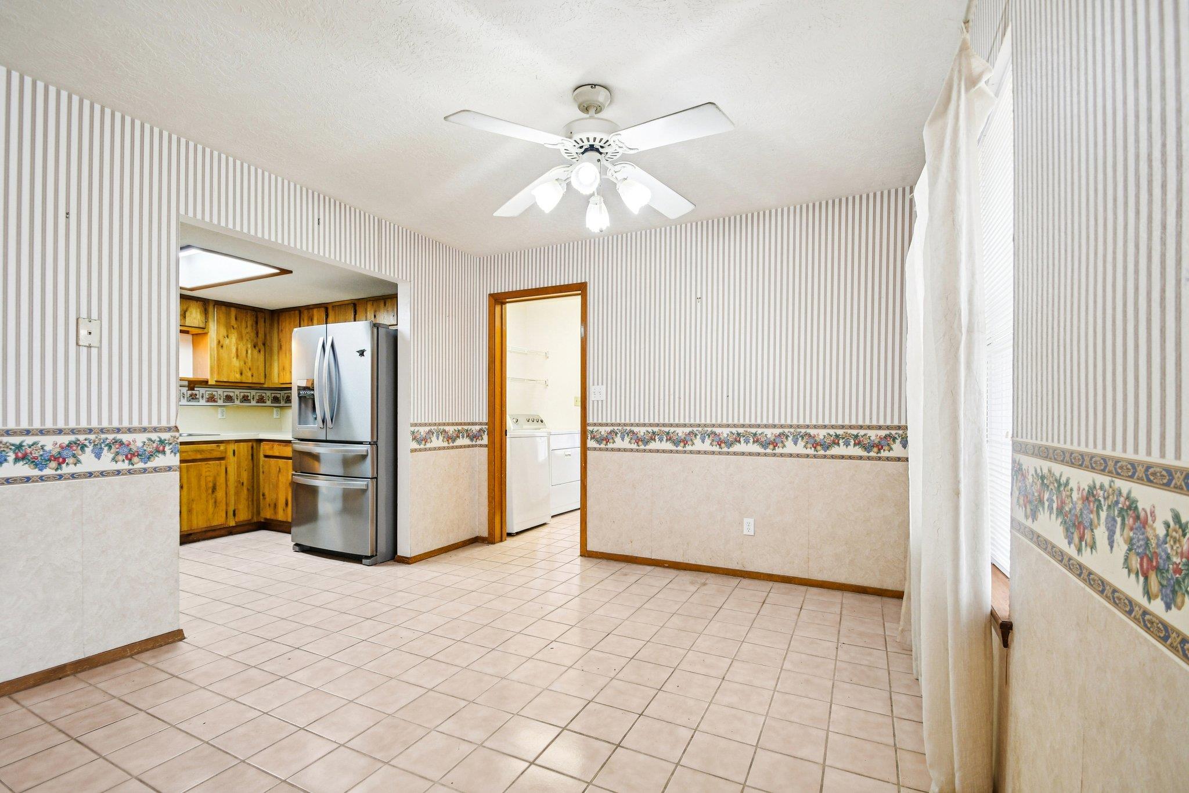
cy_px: 396
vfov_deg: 77.3
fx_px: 495
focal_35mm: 15
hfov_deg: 100.4
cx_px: 594
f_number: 8
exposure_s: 1/8
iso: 400
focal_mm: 10
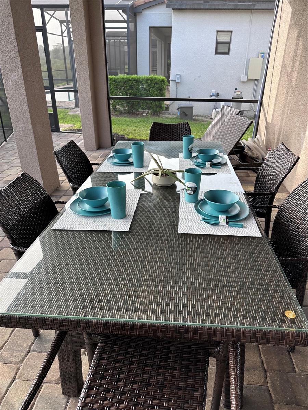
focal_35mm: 24
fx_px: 285
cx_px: 154
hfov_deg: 56.8
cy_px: 205
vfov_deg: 71.6
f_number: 1.78
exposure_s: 1/168
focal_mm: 6.86
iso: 64
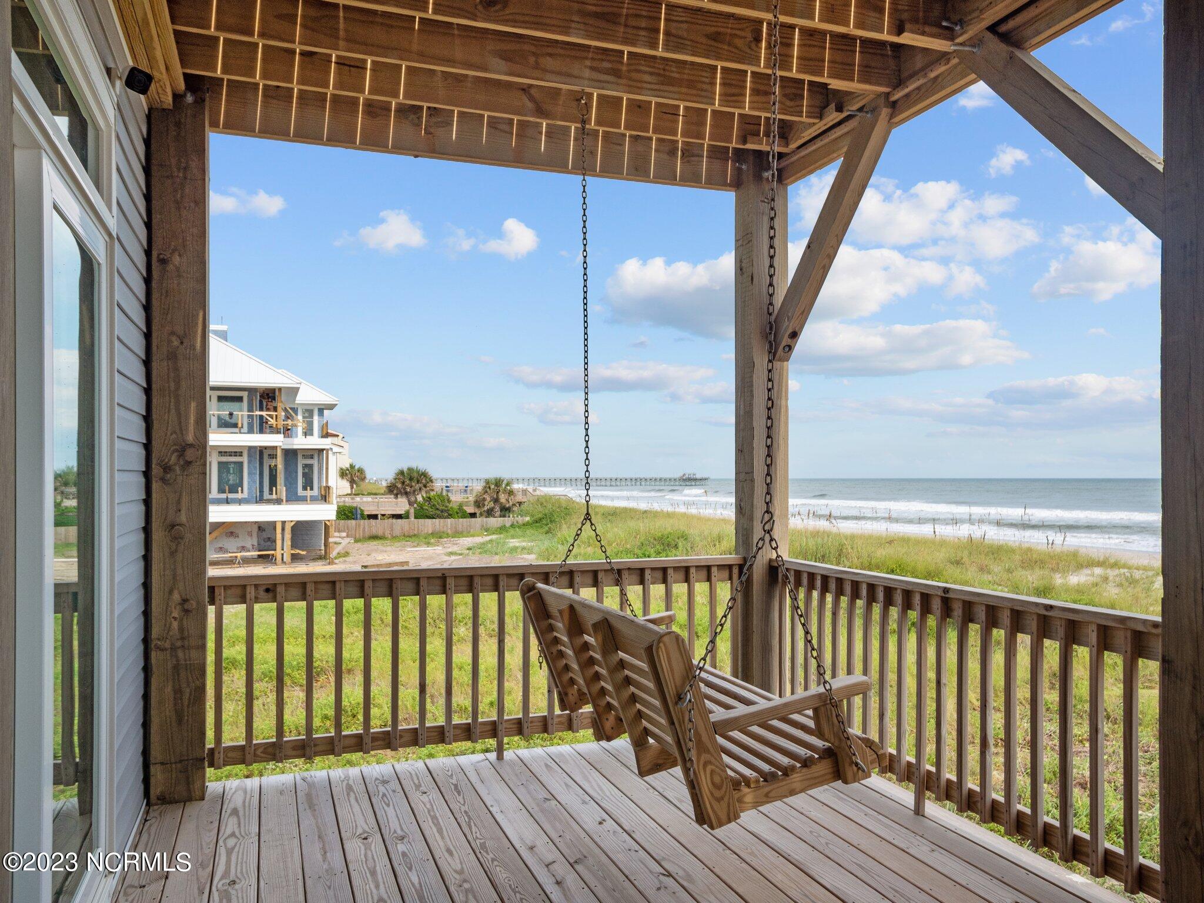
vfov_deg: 49.7
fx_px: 974
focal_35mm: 28
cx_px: 602
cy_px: 452
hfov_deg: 63.4
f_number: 5.6
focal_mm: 14
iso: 200
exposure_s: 1/640
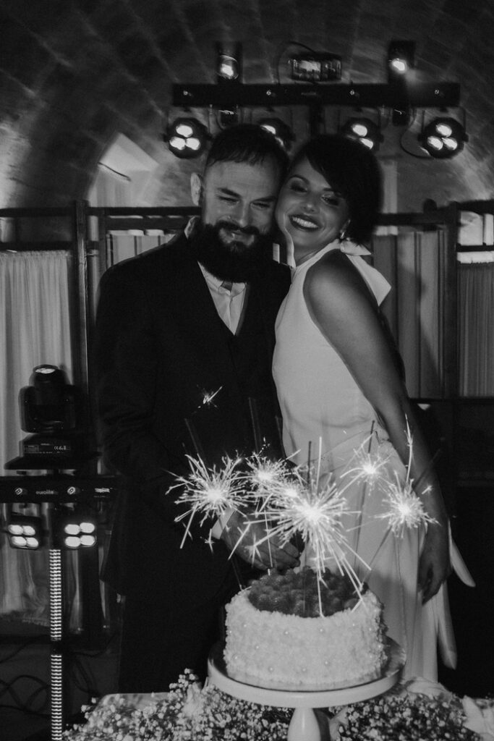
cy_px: 370
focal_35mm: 55
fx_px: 1132
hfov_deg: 24.6
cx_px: 247
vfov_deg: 36.2
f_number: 10
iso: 400
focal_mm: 55
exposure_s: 1/13
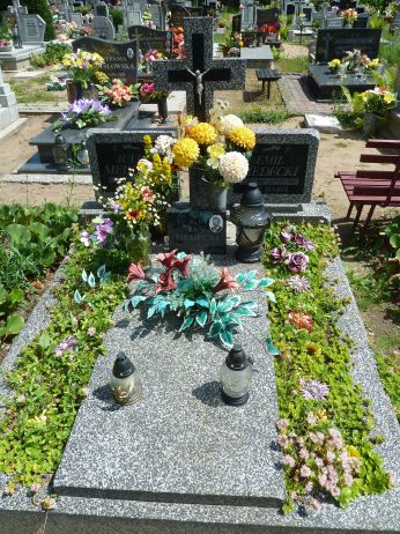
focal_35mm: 26
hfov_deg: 53.0
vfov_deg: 67.3
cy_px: 260
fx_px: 401
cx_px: 200
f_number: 4
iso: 80
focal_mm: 4.1
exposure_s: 1/400
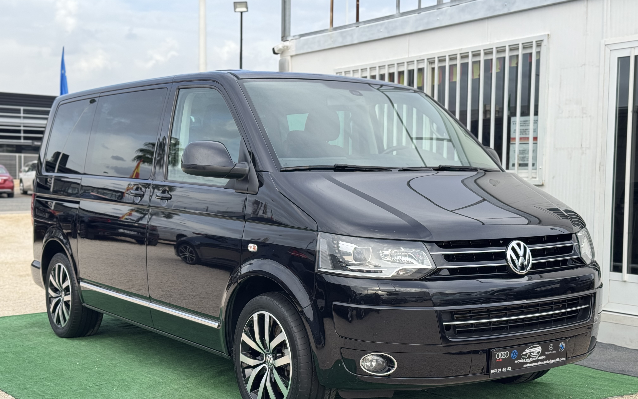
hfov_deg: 39.6
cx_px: 319
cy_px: 236
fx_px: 887
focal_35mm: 51
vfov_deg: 25.3
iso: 64
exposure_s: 1/535
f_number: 1.78
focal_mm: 6.76
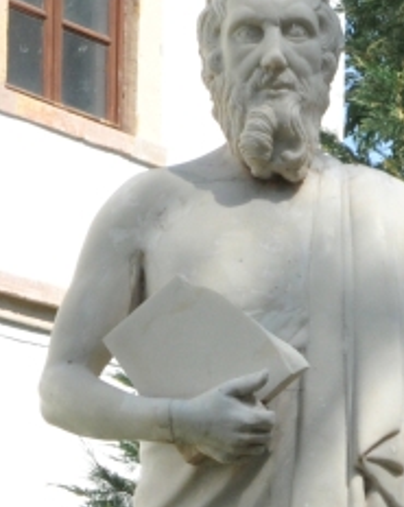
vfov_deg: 9.9
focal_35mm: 190
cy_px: 732
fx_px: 2845
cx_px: 183
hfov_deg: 8.1
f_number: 18
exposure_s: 1/200
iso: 800
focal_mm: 26
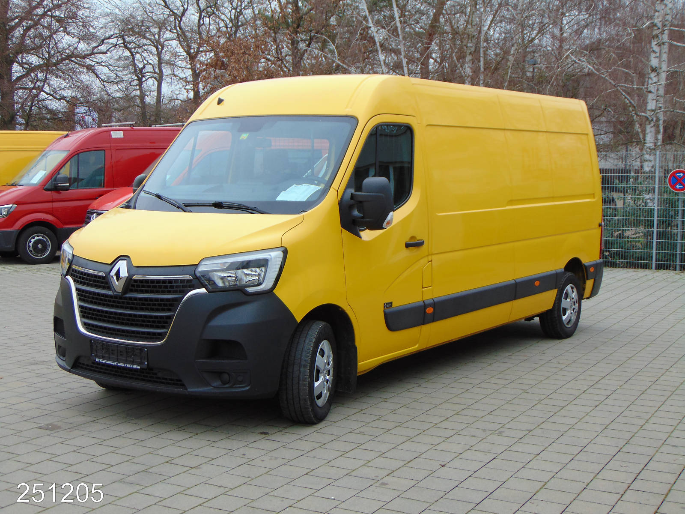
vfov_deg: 29.1
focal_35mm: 50
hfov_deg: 38.2
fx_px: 989
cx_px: 342
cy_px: 257
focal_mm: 9
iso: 80
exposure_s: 1/50
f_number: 3.5
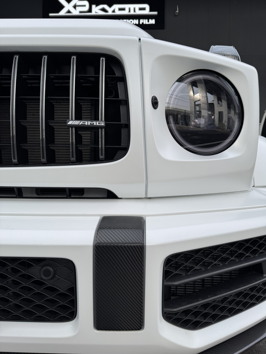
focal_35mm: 24
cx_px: 133
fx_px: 246
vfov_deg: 71.6
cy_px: 177
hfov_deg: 56.8
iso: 80
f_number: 1.78
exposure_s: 1/980
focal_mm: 6.76
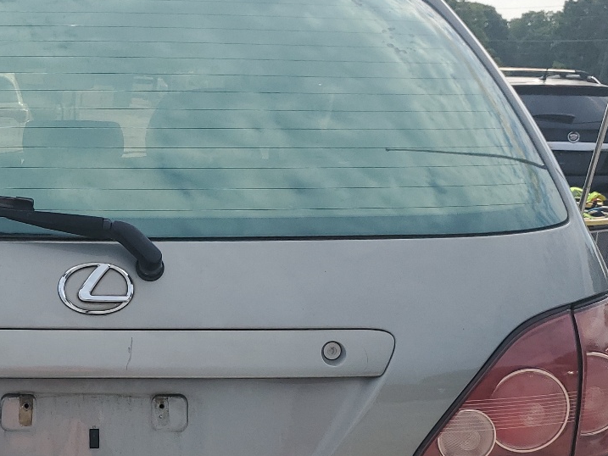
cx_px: 91
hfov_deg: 32.0
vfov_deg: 24.7
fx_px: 1019
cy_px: 379
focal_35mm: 58
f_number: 1.5
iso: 50
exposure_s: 1/3333
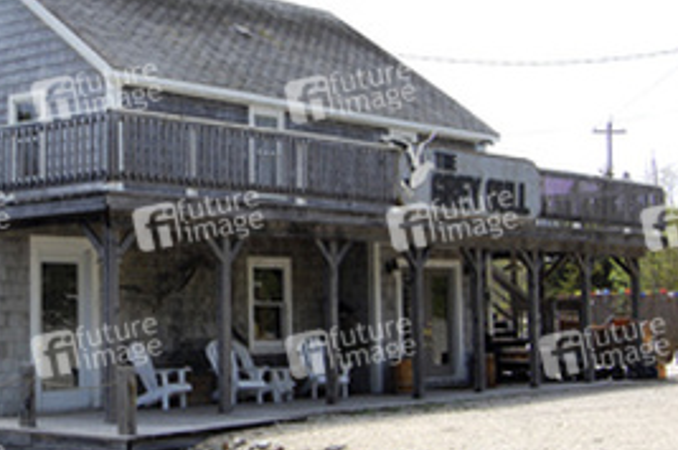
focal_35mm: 71
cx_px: 131
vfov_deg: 19.1
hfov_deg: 27.9
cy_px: 158
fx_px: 1335
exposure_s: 1/320
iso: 400
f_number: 9
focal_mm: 28
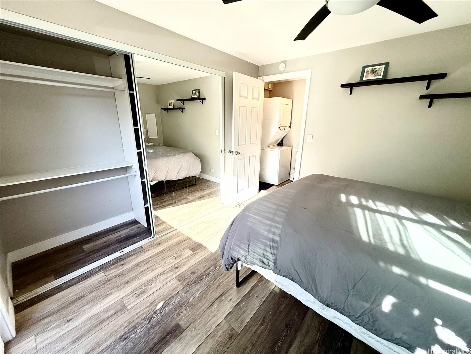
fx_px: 190
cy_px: 177
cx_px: 236
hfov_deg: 102.1
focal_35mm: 14
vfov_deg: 85.7
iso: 64
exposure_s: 1/201
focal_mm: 2.22
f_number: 2.2
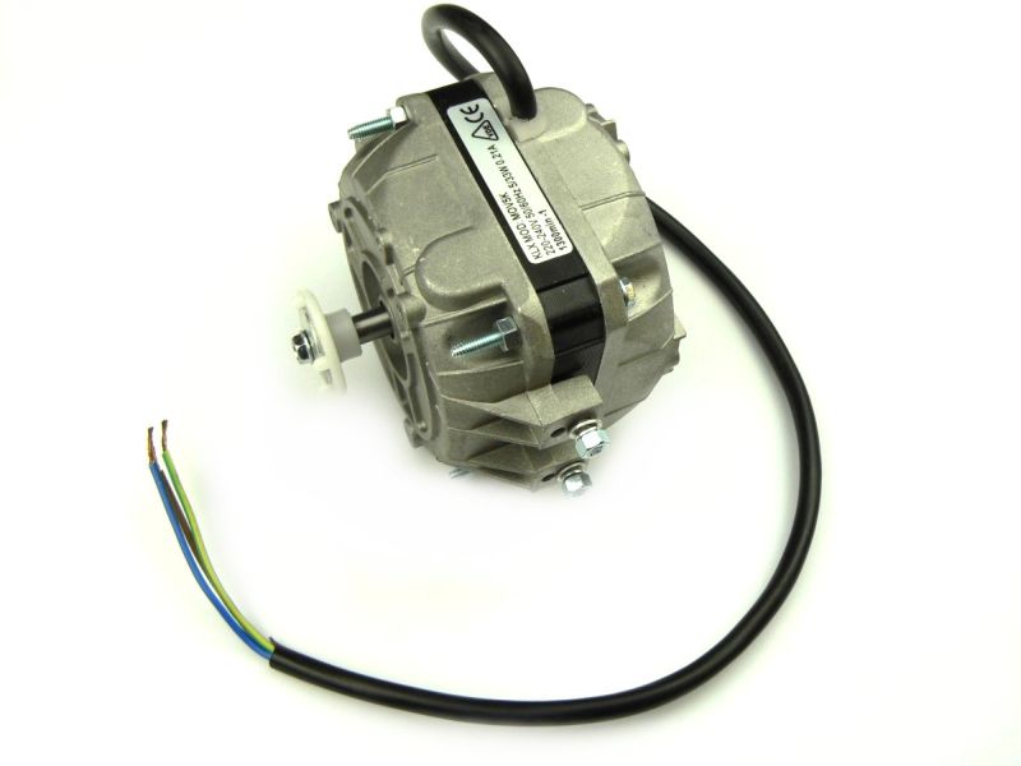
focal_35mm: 36
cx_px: 510
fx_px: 1062
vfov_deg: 39.7
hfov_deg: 51.4
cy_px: 383
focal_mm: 6
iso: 80
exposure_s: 1/125
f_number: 5.6
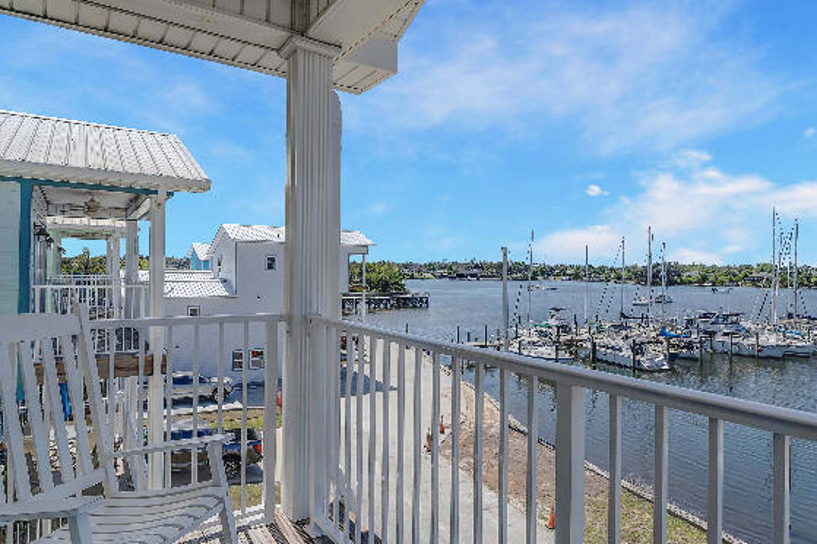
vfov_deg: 57.2
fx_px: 499
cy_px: 266
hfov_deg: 78.5
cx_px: 443
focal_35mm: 22
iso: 100
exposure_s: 1/1000
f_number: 5.6
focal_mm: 12
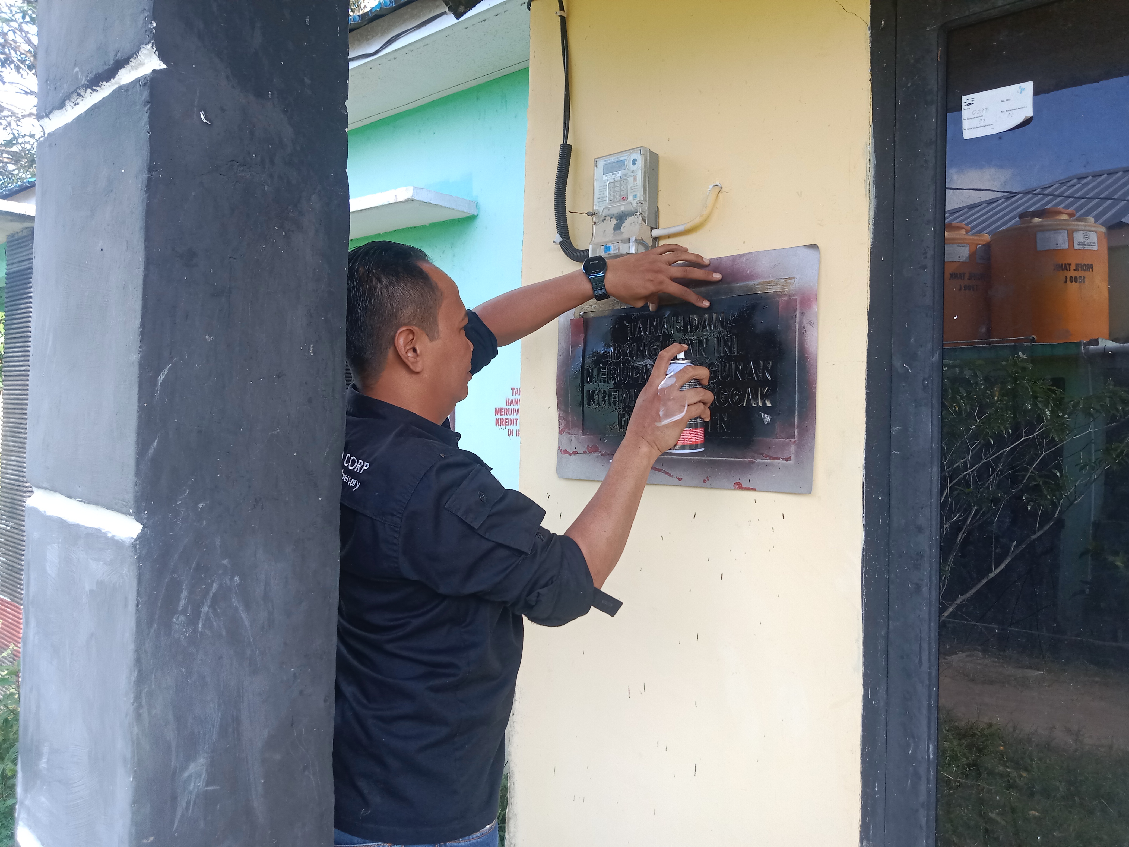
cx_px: 564
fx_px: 881
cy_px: 424
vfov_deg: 51.4
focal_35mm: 27
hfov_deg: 65.3
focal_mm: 3.65
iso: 123
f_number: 2.2
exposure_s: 1/100
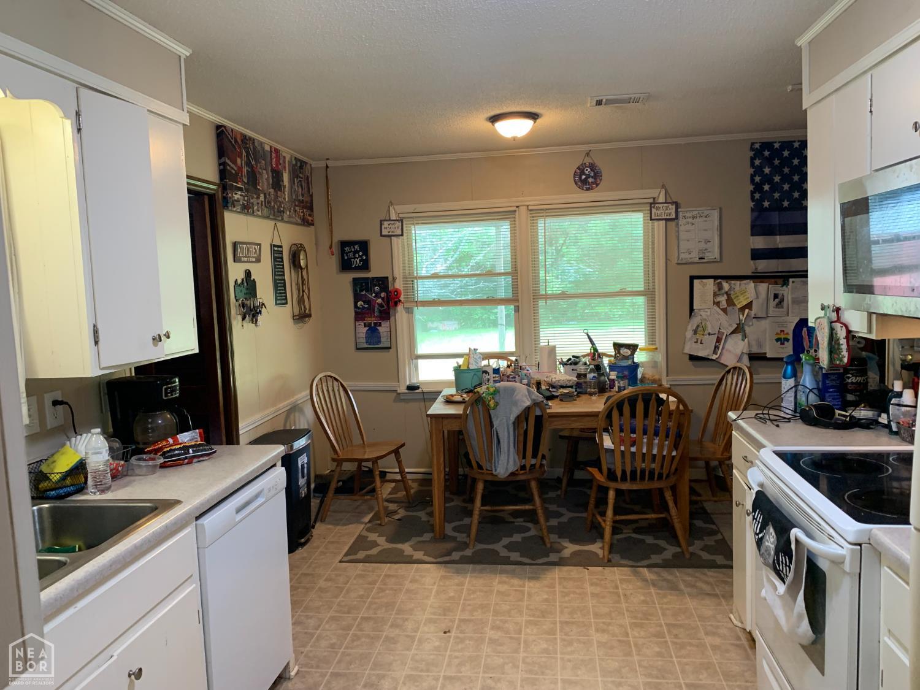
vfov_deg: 53.1
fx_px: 691
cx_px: 460
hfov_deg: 67.3
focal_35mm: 26
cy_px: 345
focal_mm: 4.25
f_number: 1.8
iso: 160
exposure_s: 1/60
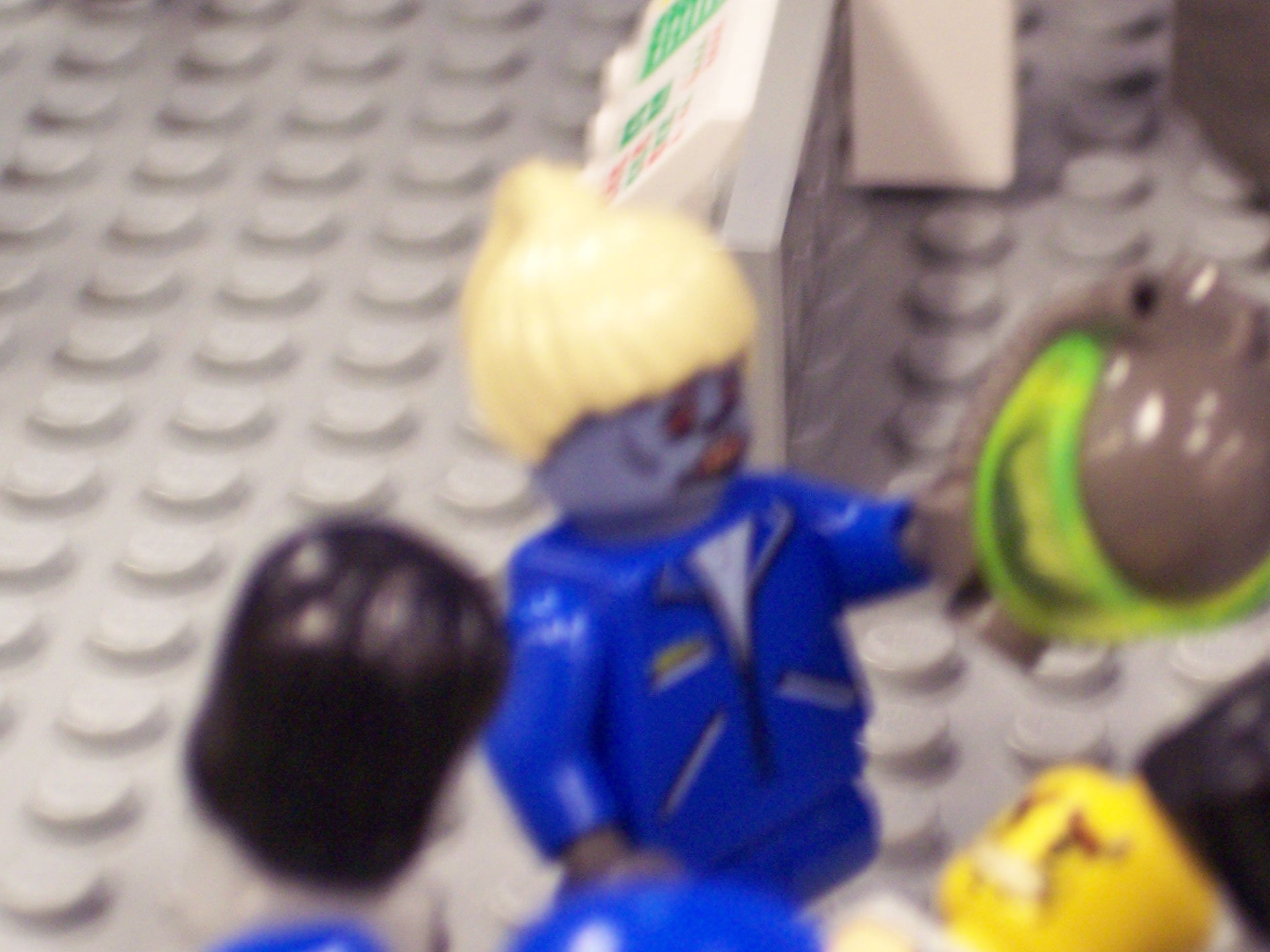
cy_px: 592
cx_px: 900
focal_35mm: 174
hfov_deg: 11.3
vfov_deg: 8.5
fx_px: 6384
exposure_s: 1/8
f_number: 4.8
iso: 200
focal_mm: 24
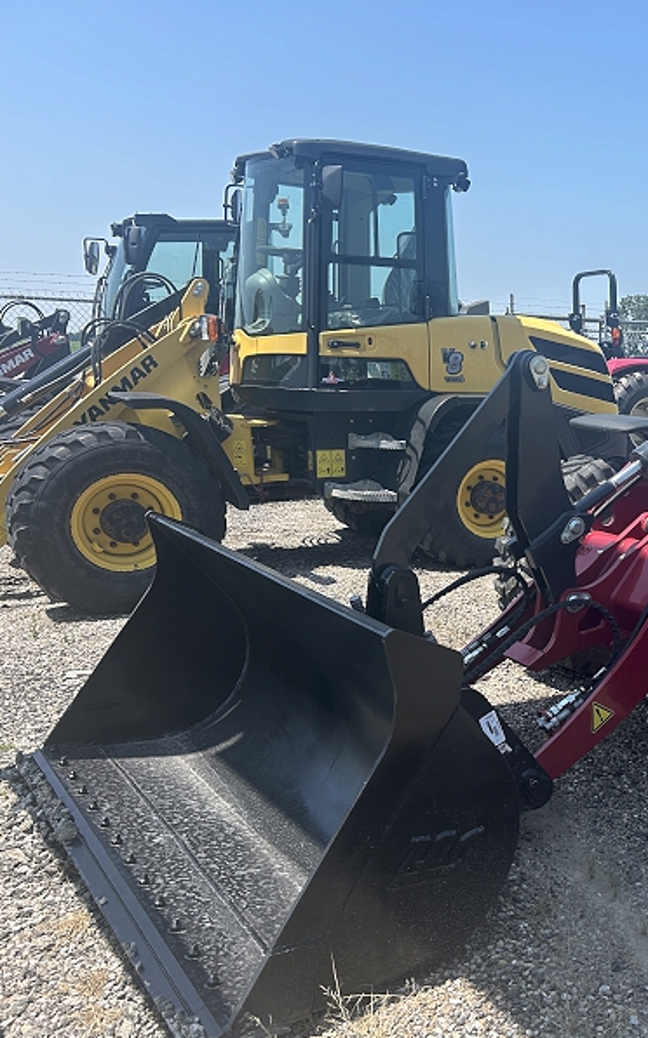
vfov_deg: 52.8
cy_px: 521
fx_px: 1046
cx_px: 681
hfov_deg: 31.2
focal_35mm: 37
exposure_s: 1/2513
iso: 50
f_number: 1.5
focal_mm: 5.7
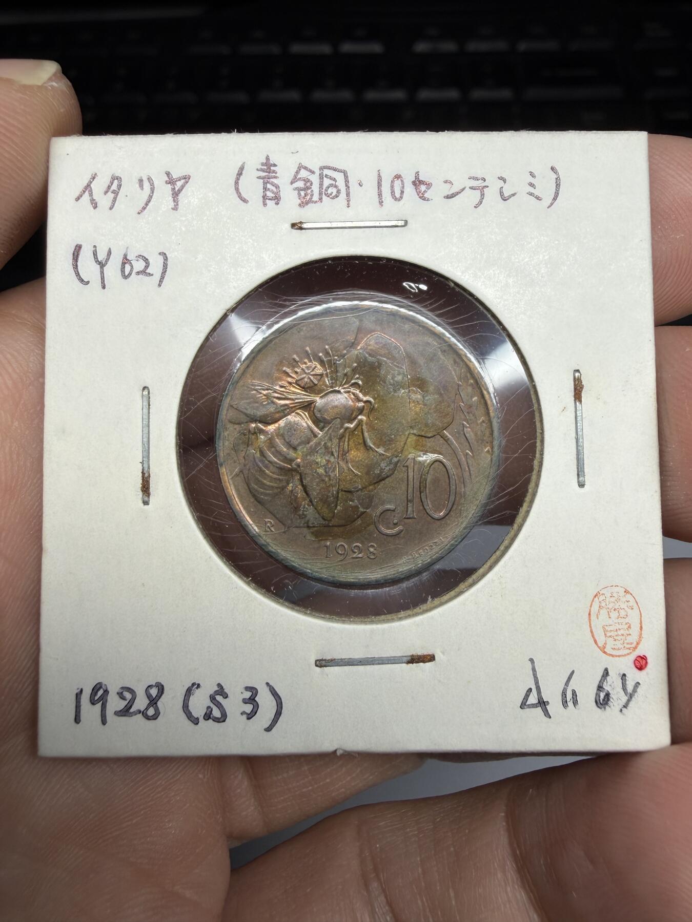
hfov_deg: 53.1
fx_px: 693
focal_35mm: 26
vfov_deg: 67.3
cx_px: 346
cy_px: 461
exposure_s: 1/210
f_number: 2.2
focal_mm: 2.22
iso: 40
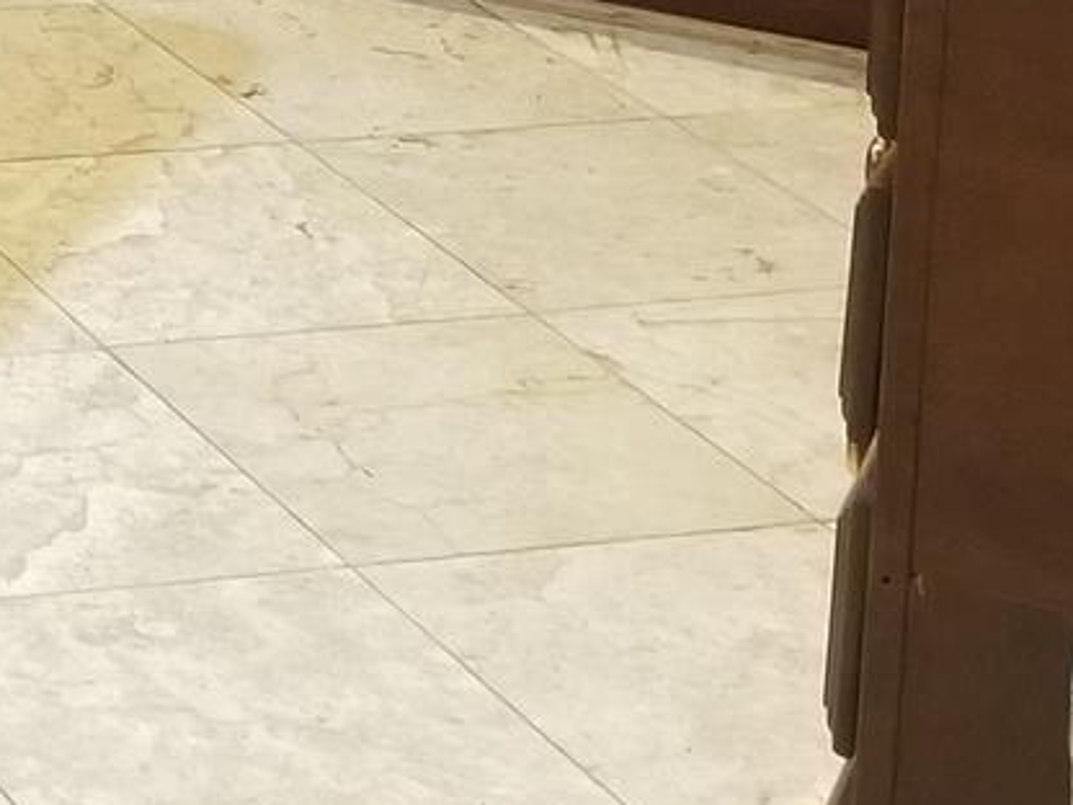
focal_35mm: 128
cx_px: -609
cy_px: -1060
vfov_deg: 10.2
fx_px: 3968
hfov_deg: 14.2
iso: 250
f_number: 1.7
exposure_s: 1/15
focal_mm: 4.25
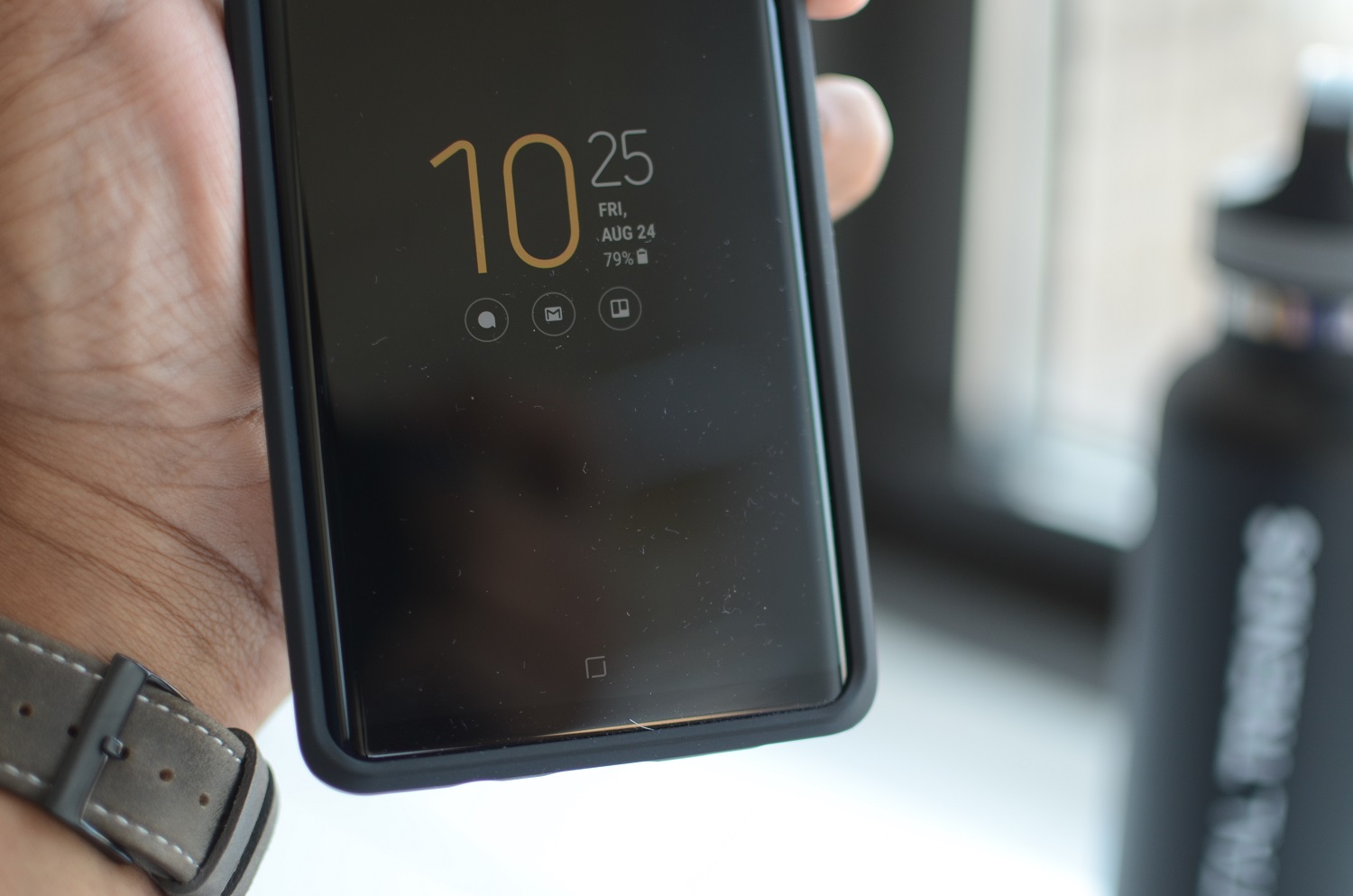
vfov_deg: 25.6
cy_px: 448
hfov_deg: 37.9
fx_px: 1969
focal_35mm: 52
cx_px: 676
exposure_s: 1/200
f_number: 1.8
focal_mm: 35
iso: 200
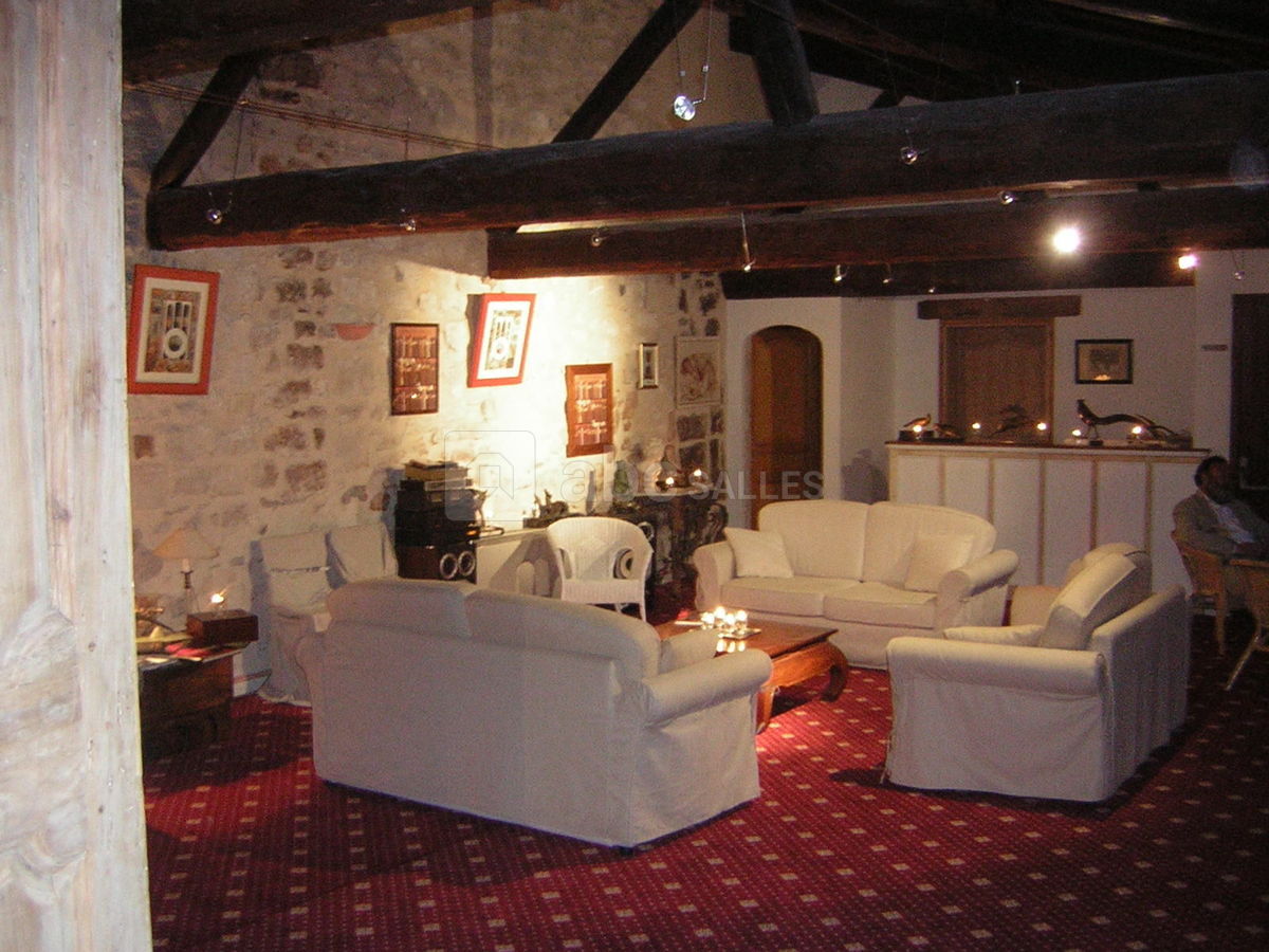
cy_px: 476
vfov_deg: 39.7
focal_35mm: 36
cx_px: 634
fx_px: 1320
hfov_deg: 51.4
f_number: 2.6
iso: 200
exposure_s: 1/4.2
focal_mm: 4.7
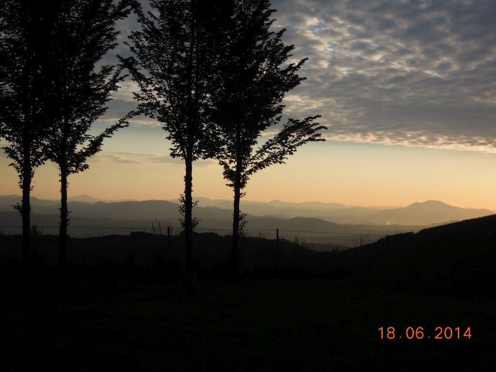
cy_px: 186
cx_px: 248
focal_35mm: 55
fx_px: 788
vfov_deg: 26.6
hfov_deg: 34.9
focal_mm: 9.9
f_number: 3.5
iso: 160
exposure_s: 1/1250
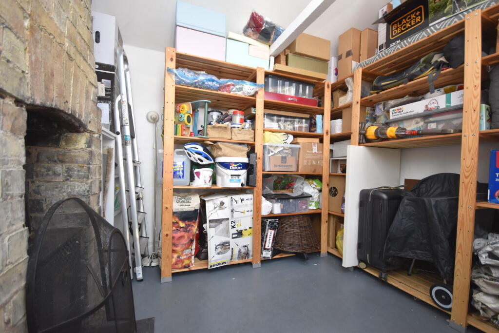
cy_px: 166
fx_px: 208
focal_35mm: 15
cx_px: 250
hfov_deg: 100.4
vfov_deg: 77.3
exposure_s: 1/250
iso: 720
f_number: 4
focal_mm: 10
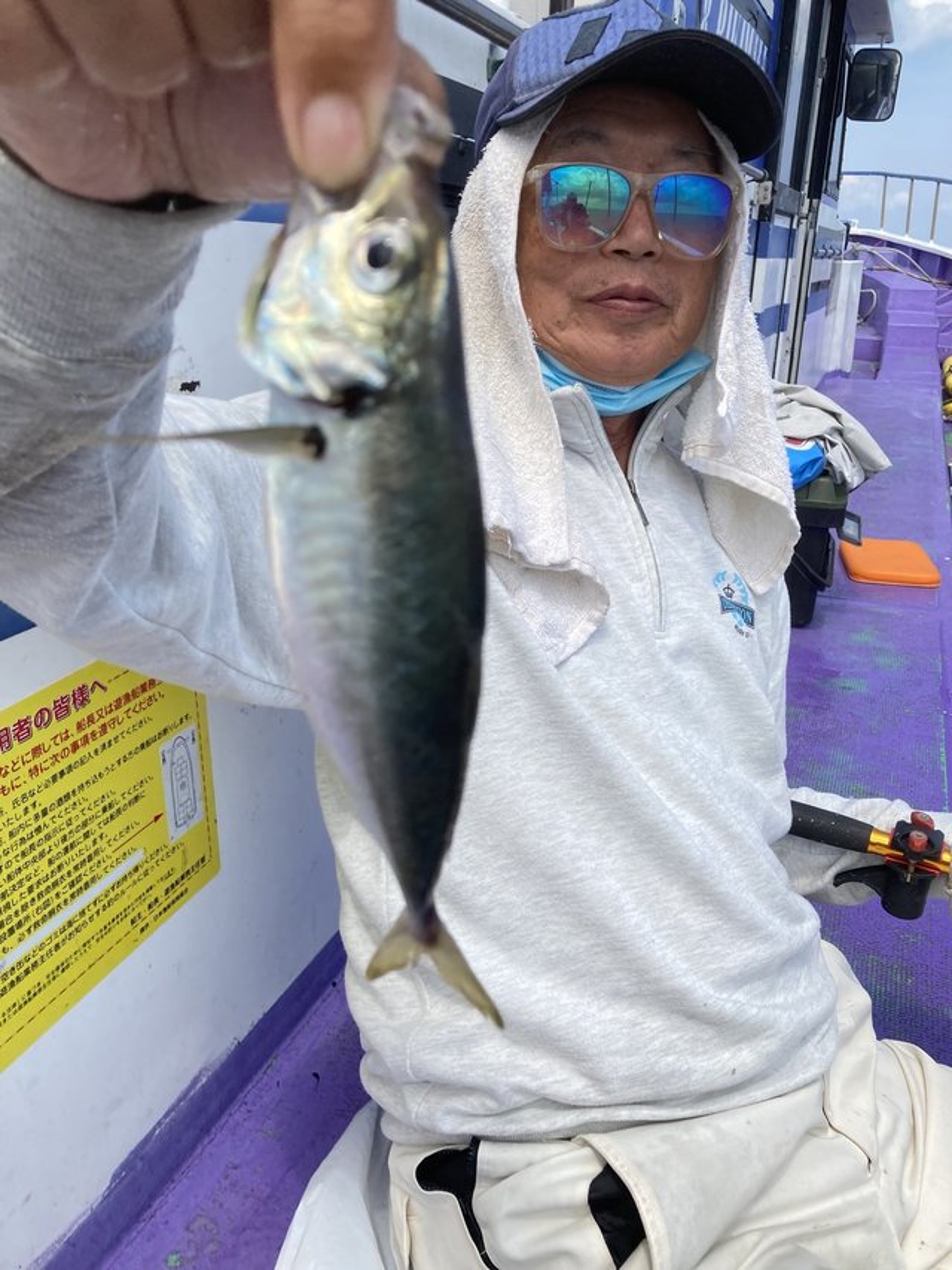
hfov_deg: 49.7
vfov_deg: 63.5
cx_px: 476
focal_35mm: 28
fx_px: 1027
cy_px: 635
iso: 20
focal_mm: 3.99
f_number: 1.8
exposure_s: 1/1715
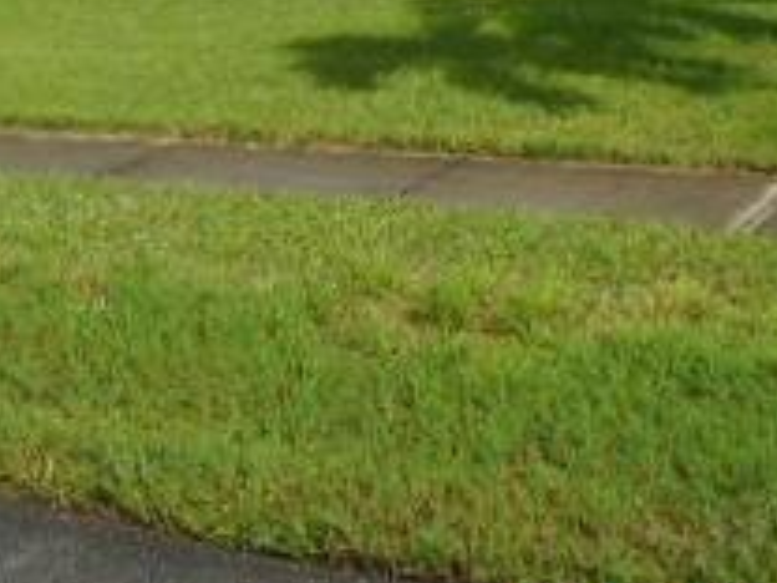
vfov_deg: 18.4
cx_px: 198
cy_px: -75
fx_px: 1728
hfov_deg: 25.1
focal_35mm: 77
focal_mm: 4.5
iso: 80
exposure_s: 1/200
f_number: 10.5
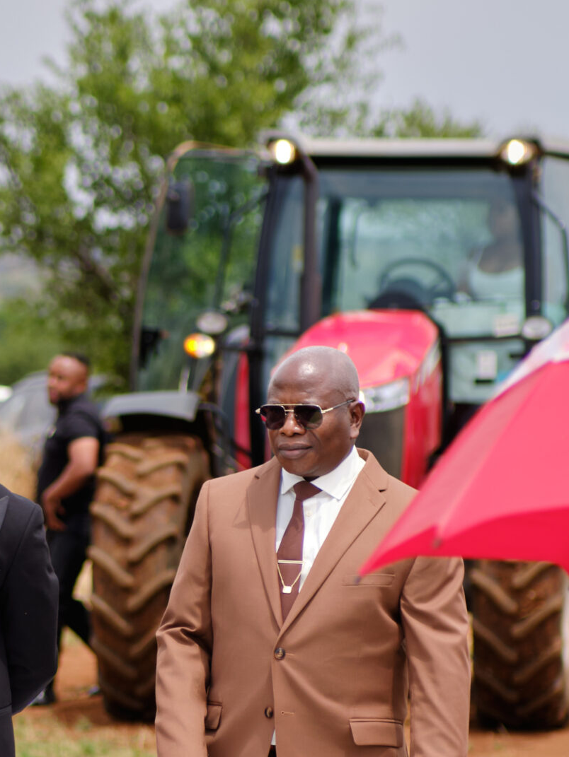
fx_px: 4227
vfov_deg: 10.2
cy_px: 655
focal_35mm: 193
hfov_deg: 7.7
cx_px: 153
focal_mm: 56
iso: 200
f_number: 1.8
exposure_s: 1/4000
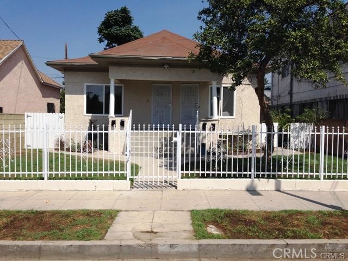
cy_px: 130
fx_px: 332
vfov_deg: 42.9
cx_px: 174
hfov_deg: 55.4
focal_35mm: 33
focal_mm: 4.12
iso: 50
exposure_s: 1/2710
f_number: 2.4
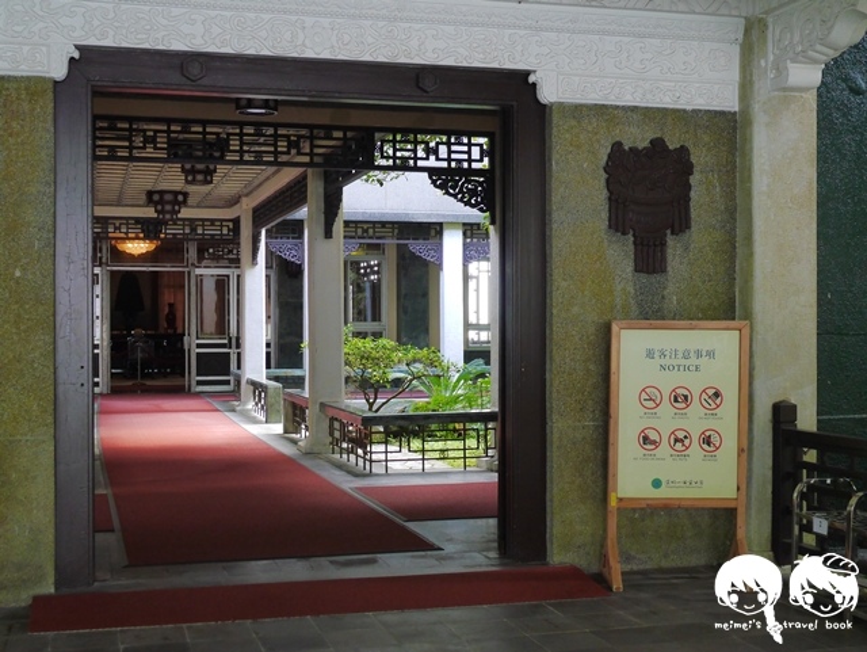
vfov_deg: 29.1
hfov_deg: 38.2
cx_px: 434
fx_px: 1253
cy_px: 326
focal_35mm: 50
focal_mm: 25
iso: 800
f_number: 8
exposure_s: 1/50
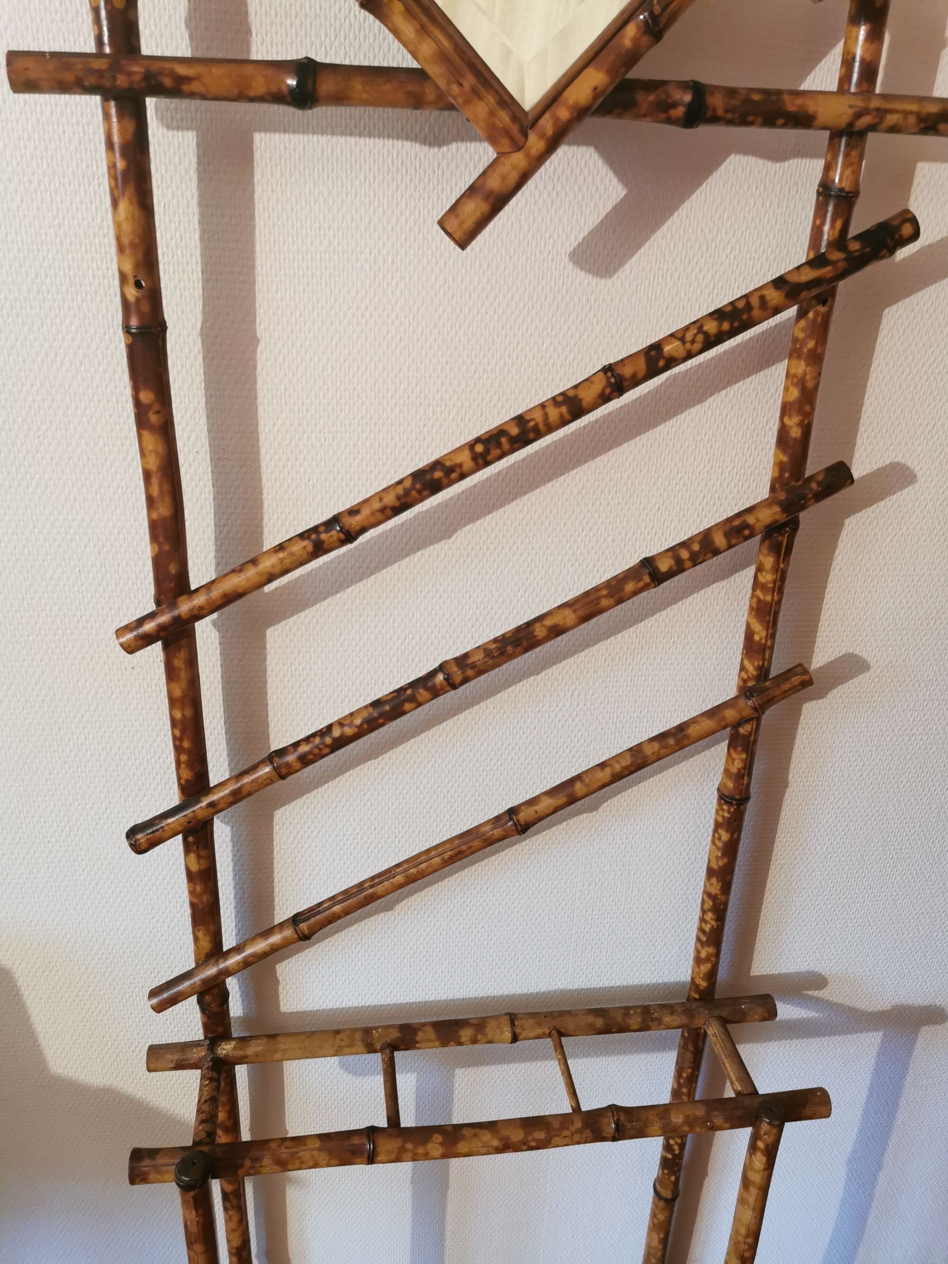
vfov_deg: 65.3
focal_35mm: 27
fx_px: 986
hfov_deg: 51.4
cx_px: 474
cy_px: 632
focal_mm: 5.56
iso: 250
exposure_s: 1/50
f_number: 1.6
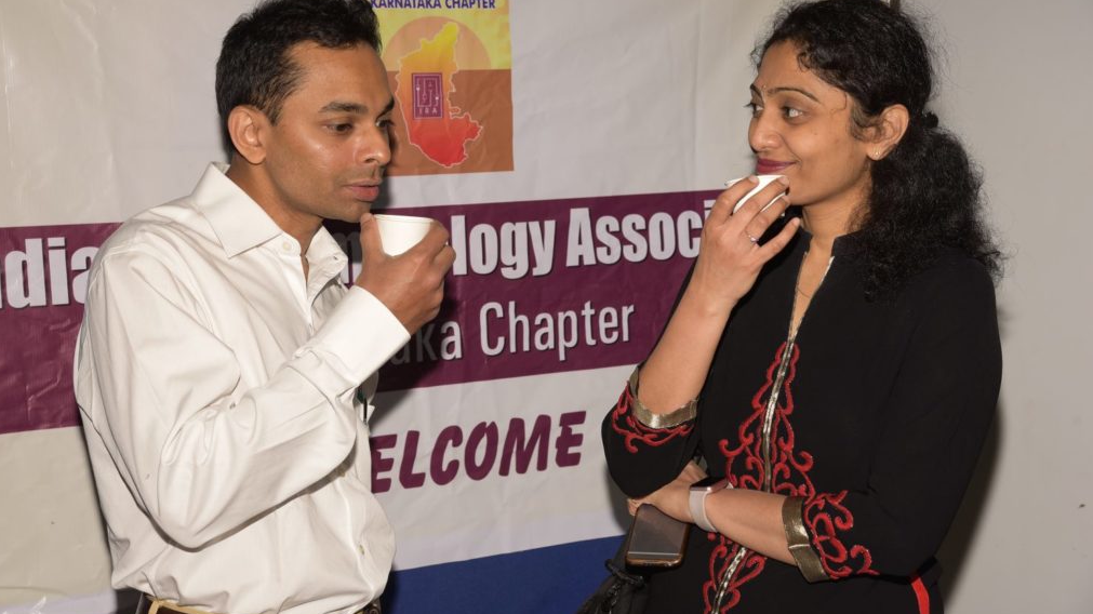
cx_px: 543
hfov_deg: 30.6
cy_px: 288
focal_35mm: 69
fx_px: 1999
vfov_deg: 17.5
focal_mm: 65
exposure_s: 1/160
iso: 400
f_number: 7.1
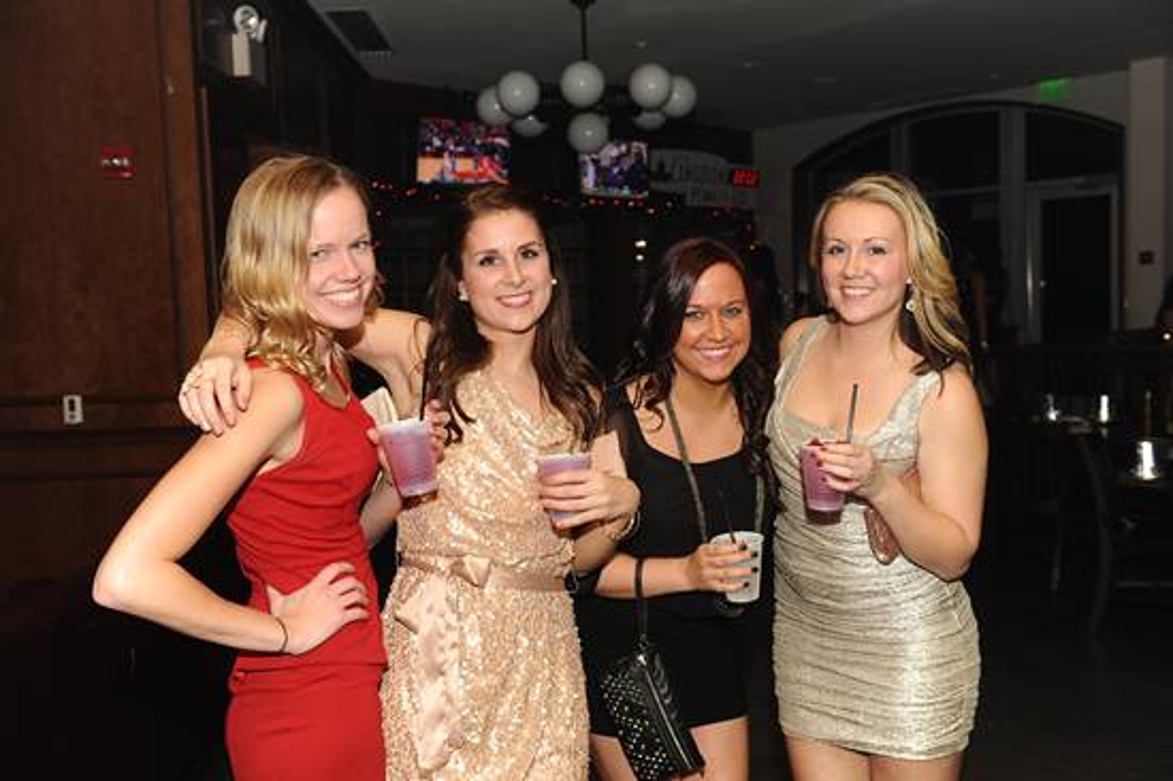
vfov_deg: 35.0
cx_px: 586
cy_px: 390
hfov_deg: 50.7
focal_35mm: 38
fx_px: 1237
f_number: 4.8
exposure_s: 1/250
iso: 800
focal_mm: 38
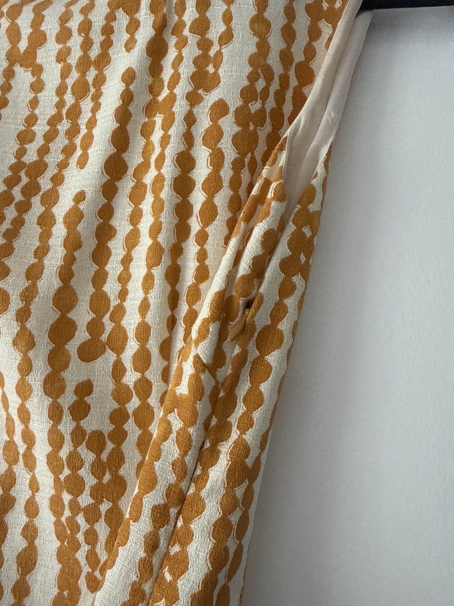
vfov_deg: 69.4
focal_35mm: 25
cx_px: 227
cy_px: 303
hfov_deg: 54.9
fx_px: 437
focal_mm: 2.22
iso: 250
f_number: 2.2
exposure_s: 1/99
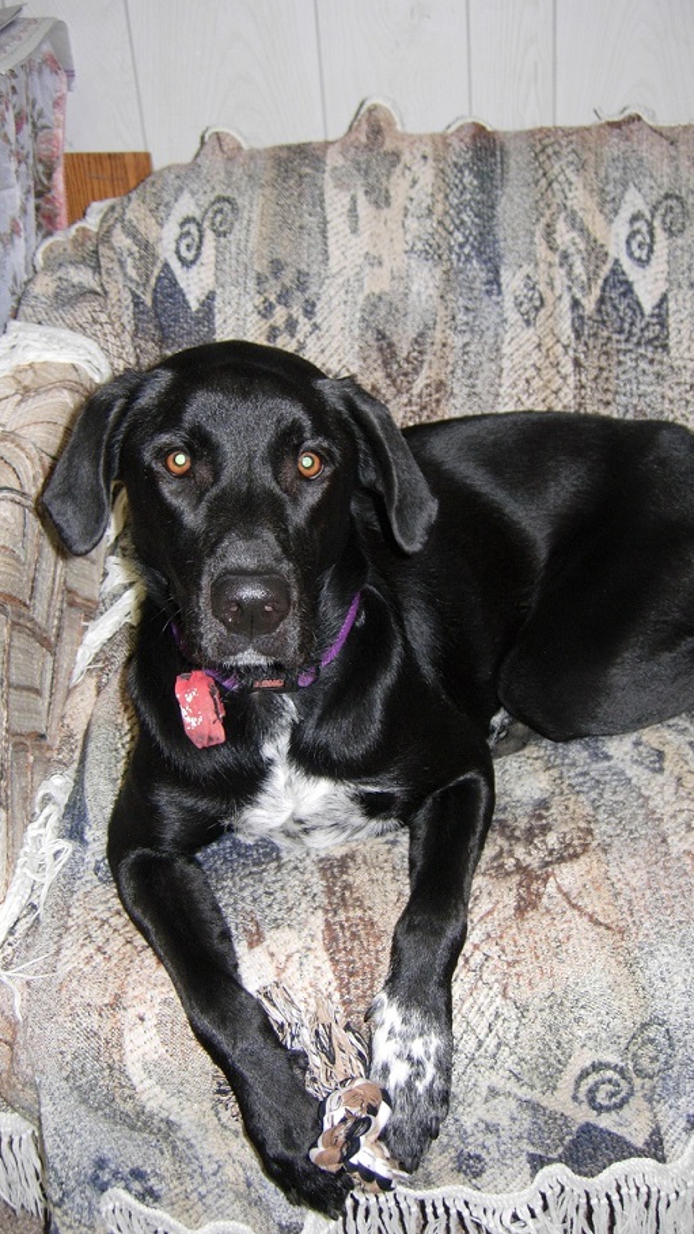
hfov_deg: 29.0
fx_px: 1342
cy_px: 637
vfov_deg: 49.4
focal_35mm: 41
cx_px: 350
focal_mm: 7.5
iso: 100
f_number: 2.7
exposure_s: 1/90.5
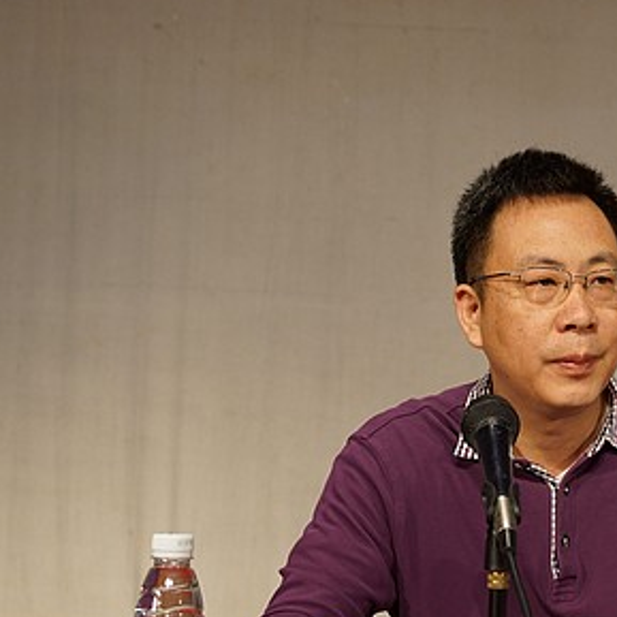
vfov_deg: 23.3
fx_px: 1492
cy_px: 378
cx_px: 538
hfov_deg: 22.9
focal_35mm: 74
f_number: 4
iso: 320
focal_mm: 28
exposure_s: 1/40
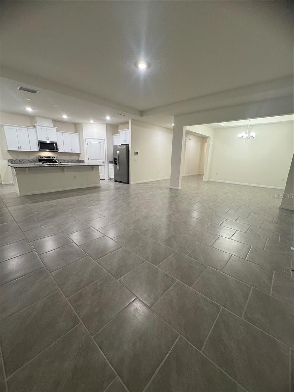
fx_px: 159
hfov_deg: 85.7
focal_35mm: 14
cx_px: 147
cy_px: 196
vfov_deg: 102.1
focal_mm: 2.22
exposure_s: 1/60
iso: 250
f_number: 2.2
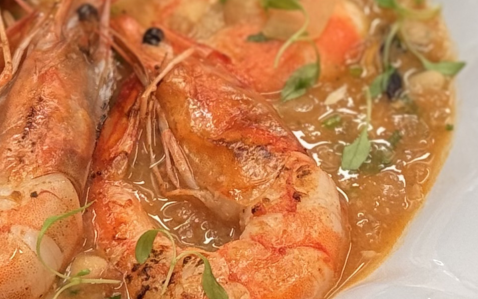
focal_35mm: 213
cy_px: -128
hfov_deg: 9.8
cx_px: 270
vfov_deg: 6.1
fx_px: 2775
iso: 50
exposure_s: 1/100
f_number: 1.78
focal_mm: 6.76
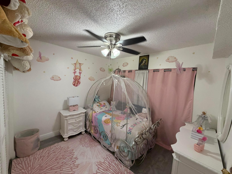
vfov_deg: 85.7
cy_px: 87
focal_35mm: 14
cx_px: 116
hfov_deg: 102.1
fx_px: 94
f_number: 2.2
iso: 250
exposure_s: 1/60
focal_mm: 2.22
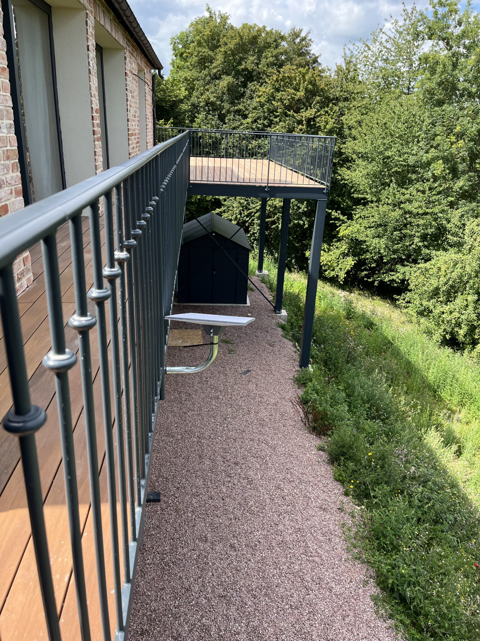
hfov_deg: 53.1
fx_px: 481
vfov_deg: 67.3
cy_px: 320
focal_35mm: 26
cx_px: 240
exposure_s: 1/951
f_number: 1.6
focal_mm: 5.1
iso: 50
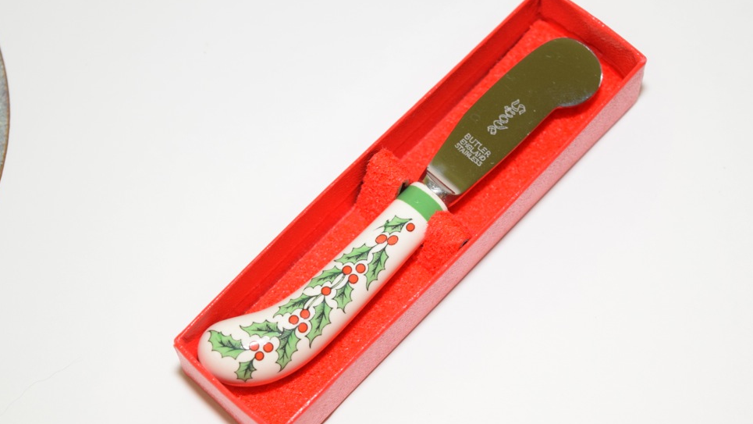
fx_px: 1788
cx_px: 385
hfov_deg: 23.8
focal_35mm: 90
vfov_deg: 13.5
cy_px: 226
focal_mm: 55
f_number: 5.6
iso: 900
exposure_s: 1/60
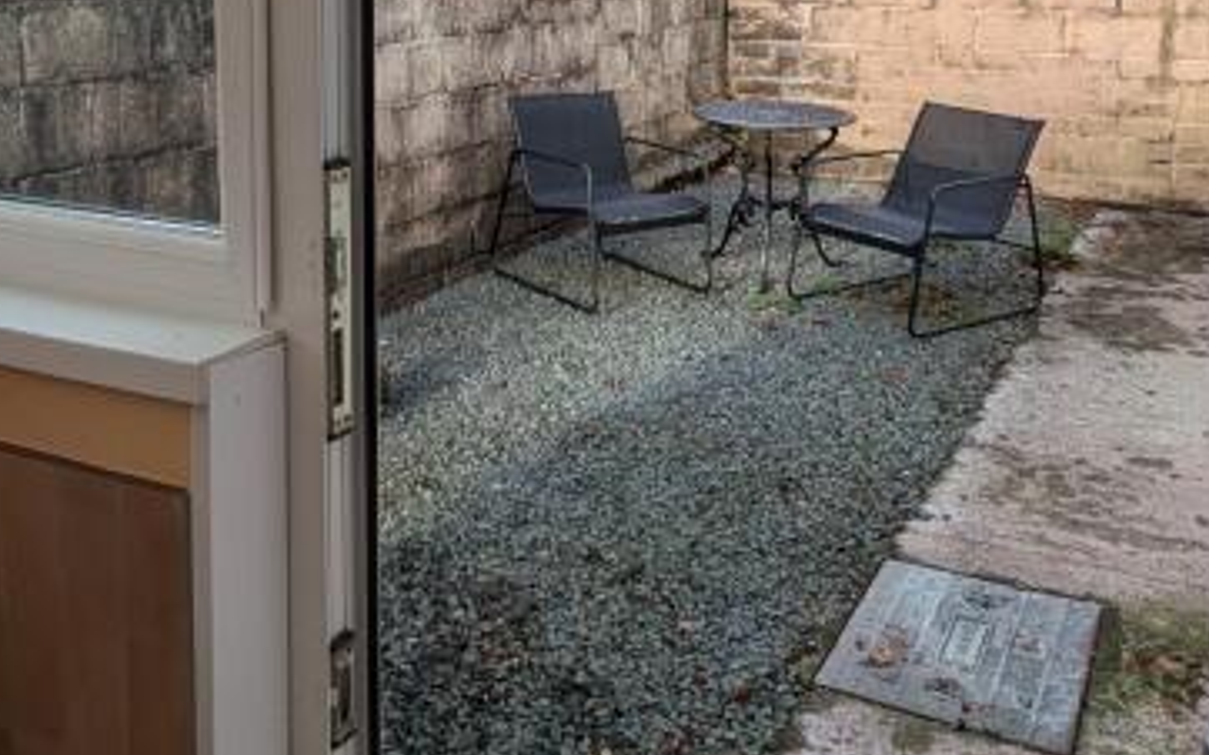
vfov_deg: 29.6
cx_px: 481
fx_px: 1383
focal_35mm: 42
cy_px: 114
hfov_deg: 46.9
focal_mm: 1.83
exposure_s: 1/1458
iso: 55
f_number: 2.2
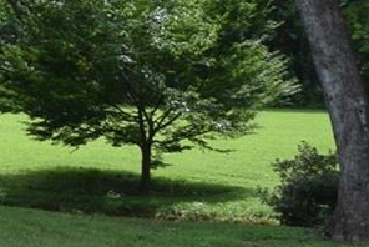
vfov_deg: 6.0
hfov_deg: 7.8
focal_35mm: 228
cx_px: -763
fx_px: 2339
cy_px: 135
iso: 200
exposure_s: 1/320
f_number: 9
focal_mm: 22
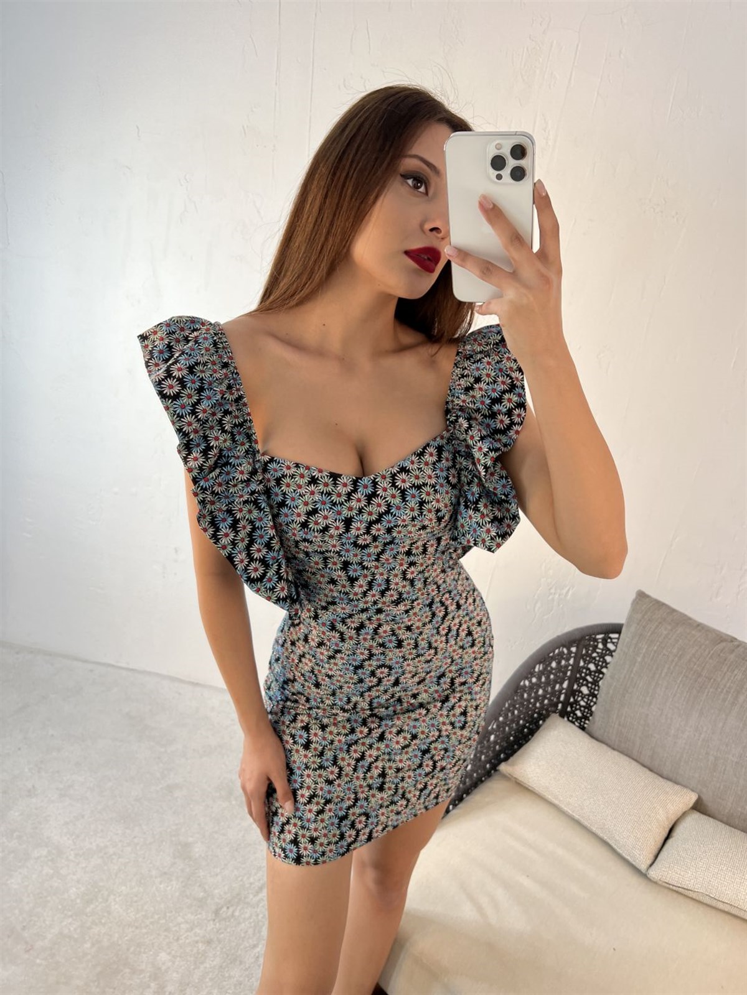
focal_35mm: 26
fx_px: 748
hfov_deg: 53.1
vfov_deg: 67.3
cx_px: 374
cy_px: 498
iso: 100
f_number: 1.5
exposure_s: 1/100
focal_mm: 5.7
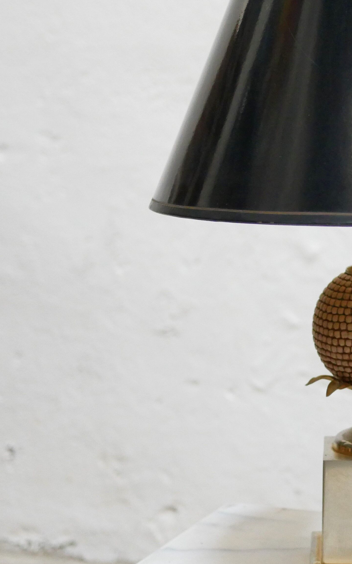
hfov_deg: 15.1
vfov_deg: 24.3
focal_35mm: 85
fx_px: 1305
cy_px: 225
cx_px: 339
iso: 2000
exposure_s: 1/60
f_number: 1.7
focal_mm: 20
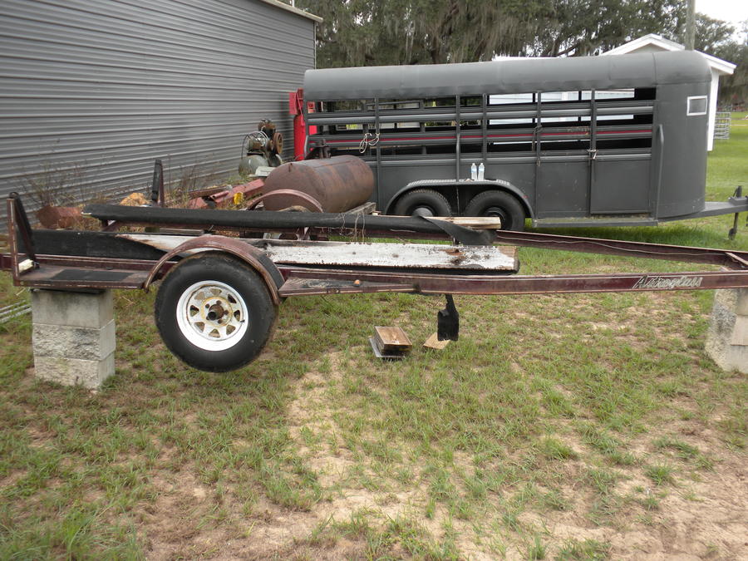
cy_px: 280
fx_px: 800
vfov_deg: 38.7
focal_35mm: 37
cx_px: 374
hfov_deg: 50.1
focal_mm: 6.6
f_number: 3.5
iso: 64
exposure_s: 1/108
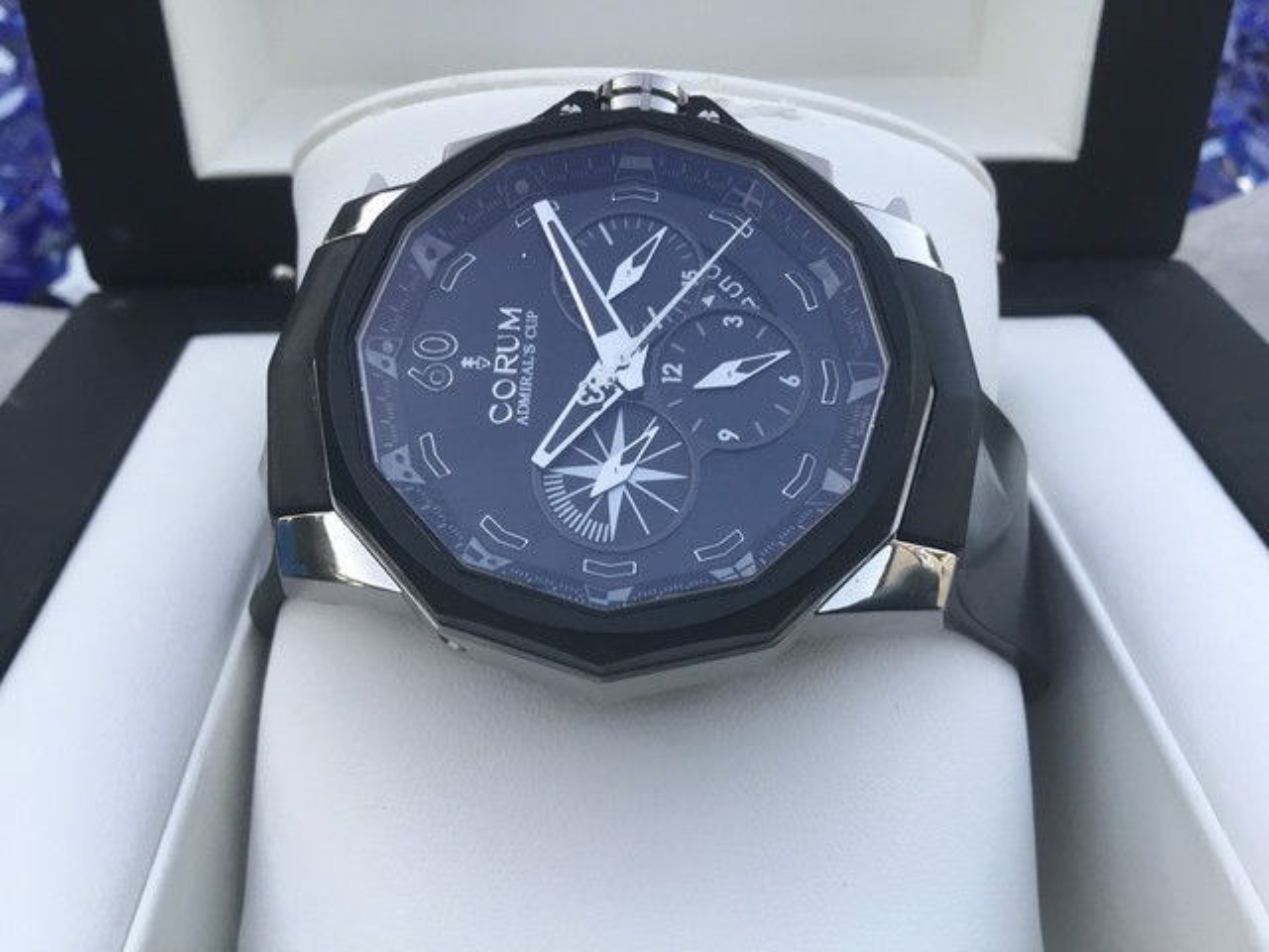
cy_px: 476
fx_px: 1136
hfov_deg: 58.4
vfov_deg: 45.4
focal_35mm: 31
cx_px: 634
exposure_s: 1/30
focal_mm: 3.3
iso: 32
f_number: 2.4
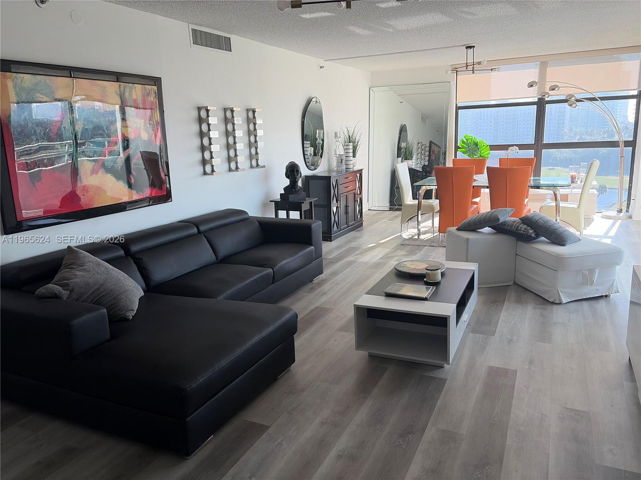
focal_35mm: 26
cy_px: 240
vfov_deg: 53.1
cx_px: 320
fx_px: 481
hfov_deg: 67.3
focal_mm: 5.96
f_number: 1.6
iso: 50
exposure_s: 1/346
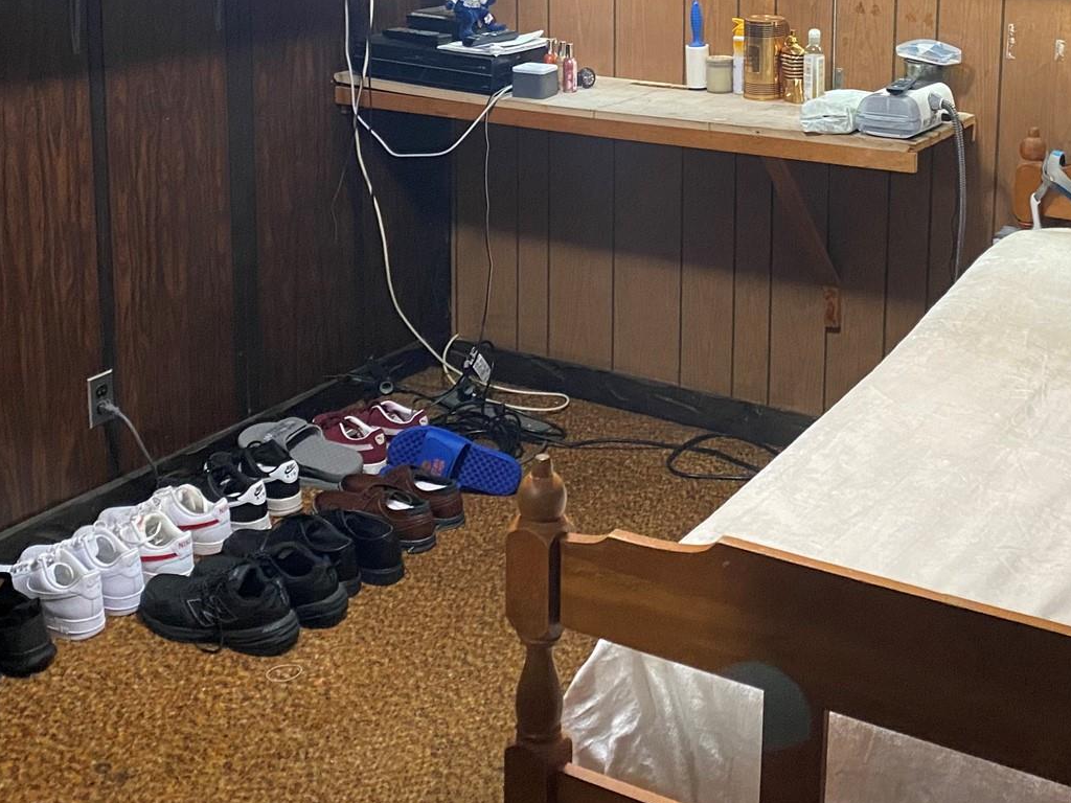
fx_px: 1609
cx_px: 615
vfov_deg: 27.0
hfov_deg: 36.7
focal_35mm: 52
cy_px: 64
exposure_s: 1/40
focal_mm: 4.25
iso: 400
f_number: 1.8
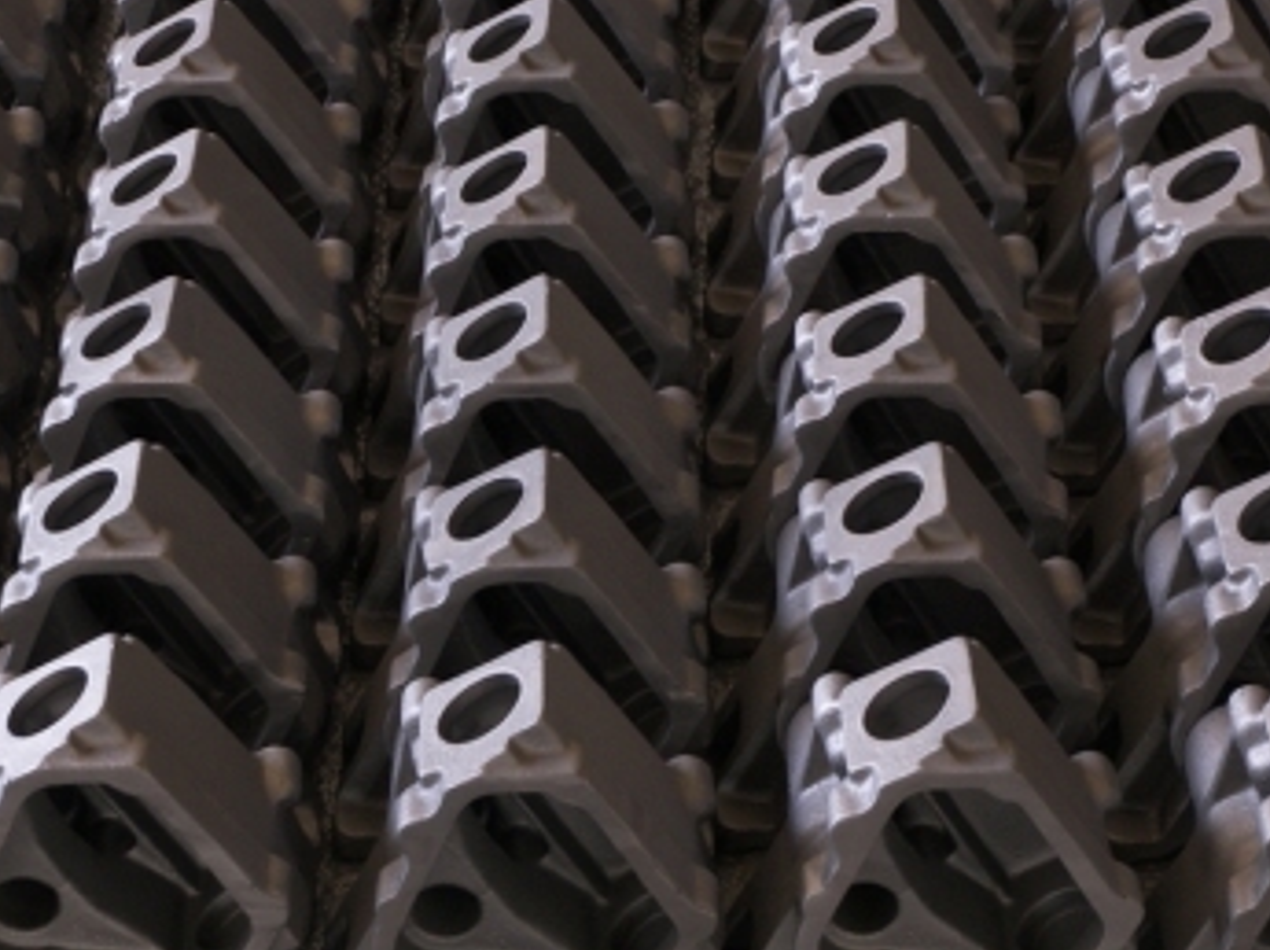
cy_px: 438
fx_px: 4288
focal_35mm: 117
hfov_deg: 16.8
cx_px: 733
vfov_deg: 12.6
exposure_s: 1/6
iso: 100
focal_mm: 18.8
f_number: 5
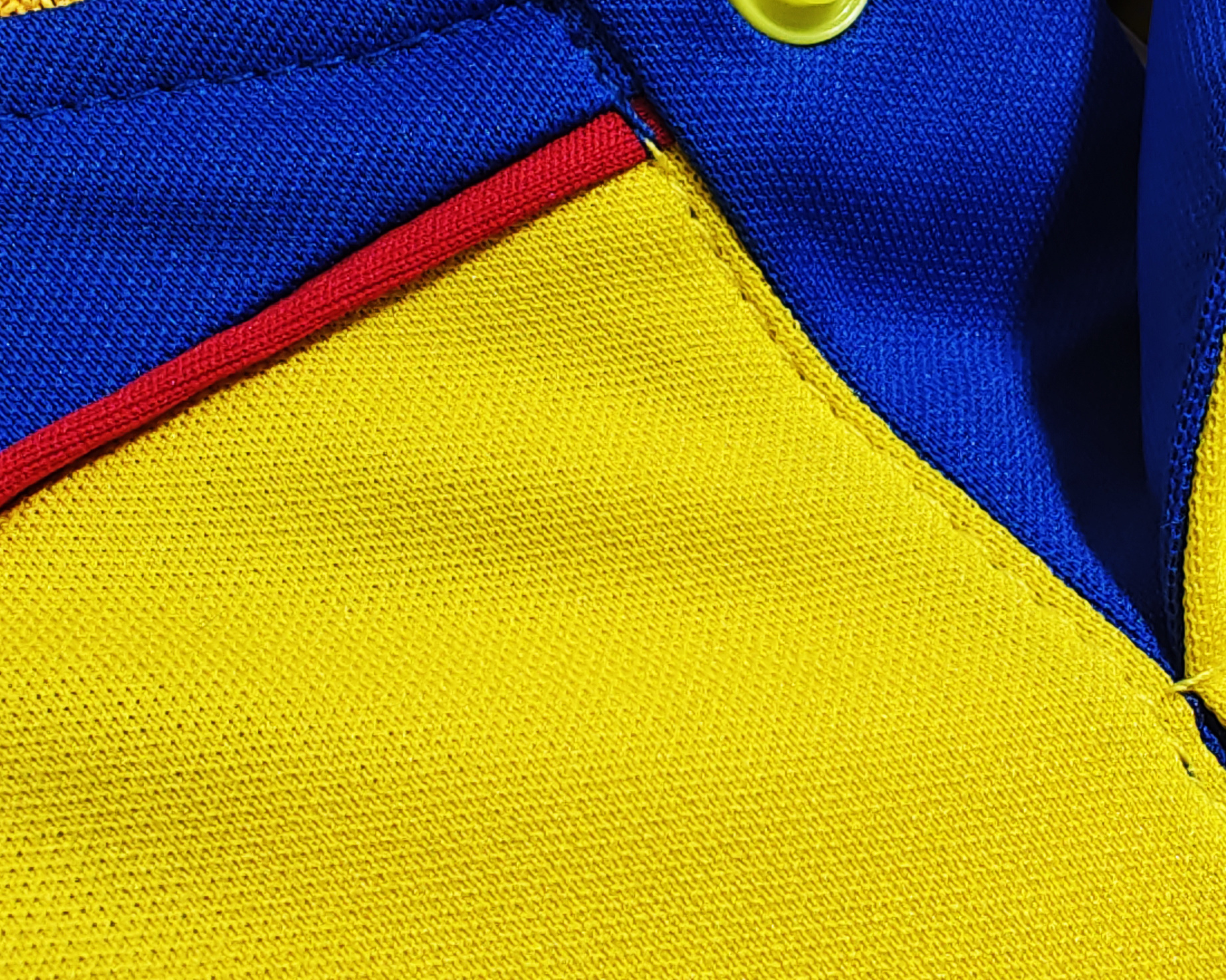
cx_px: 748
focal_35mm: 49
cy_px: 21
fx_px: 1778
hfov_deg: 37.9
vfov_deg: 29.0
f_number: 2.2
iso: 149
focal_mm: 2.59
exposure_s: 1/50
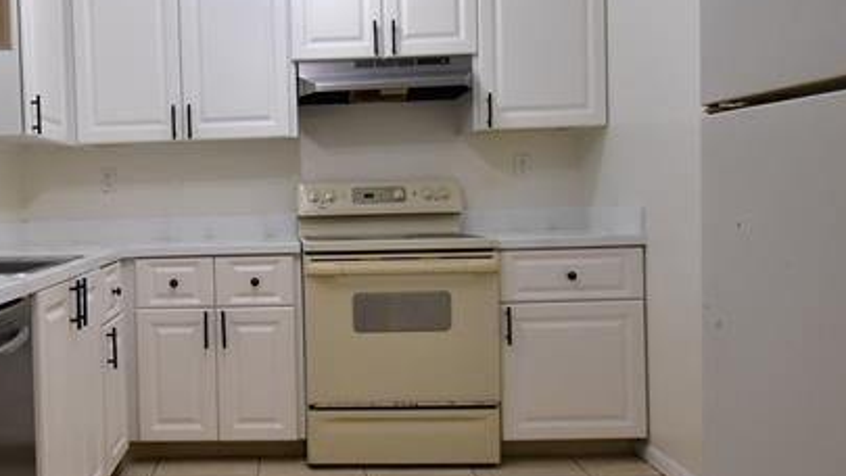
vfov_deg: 37.8
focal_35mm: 31
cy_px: 229
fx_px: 696
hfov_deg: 59.9
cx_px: 234
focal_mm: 10
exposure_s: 1/160
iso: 1250
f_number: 5.6
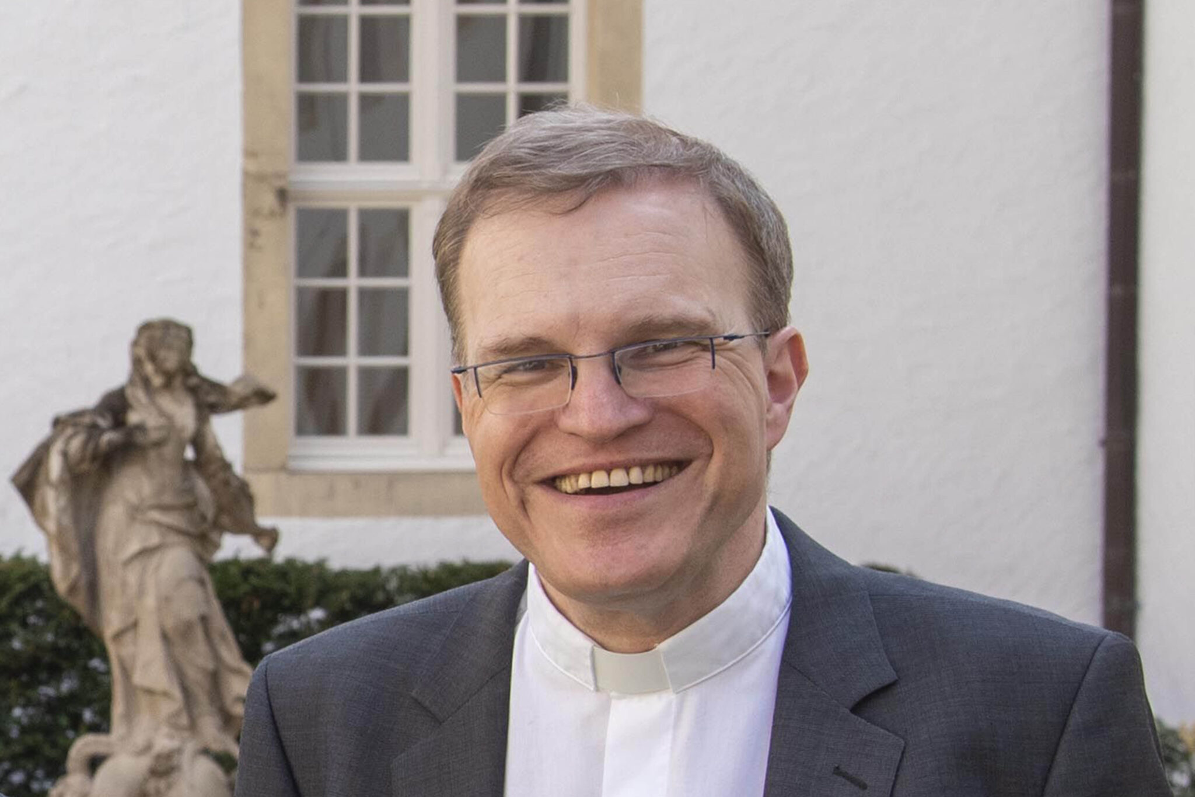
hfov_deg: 50.7
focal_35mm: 38
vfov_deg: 35.0
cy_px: 398
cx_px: 598
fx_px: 1261
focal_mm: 38
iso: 360
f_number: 8
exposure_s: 1/250
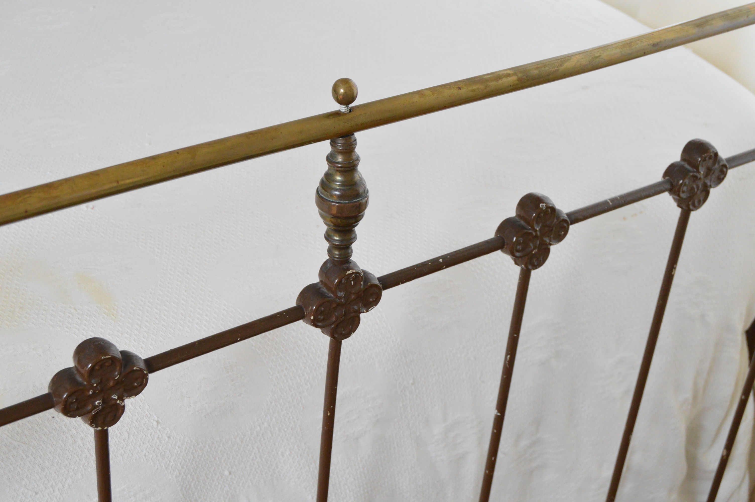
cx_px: 378
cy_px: 251
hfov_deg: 33.4
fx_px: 1257
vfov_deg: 22.6
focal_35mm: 60
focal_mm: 40
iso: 2500
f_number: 7.1
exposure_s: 1/60
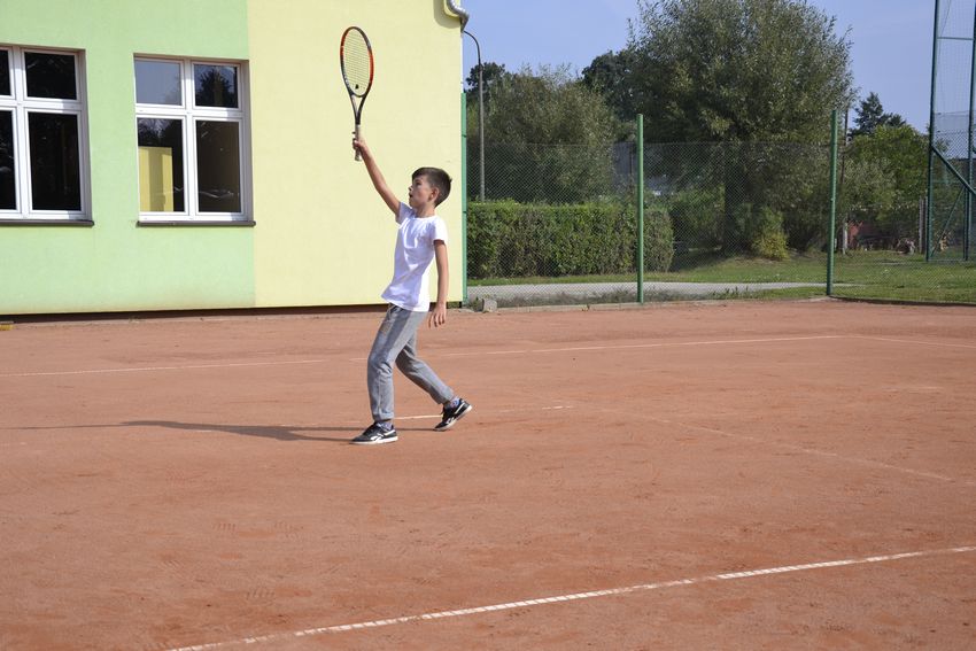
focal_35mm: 52
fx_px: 1423
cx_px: 488
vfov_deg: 25.8
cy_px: 326
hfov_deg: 37.8
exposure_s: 1/1600
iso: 400
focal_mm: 35
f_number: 6.3
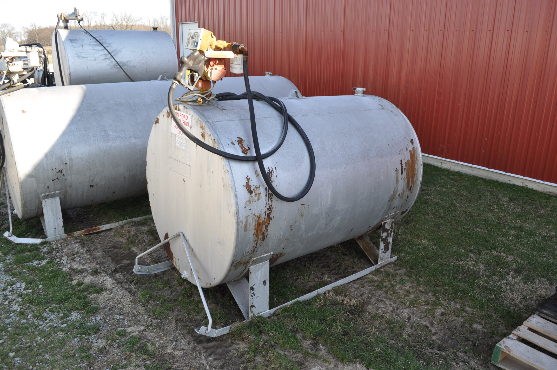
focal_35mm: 27
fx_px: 417
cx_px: 278
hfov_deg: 67.4
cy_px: 185
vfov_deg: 47.8
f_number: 6.3
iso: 200
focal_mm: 18
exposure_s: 1/160
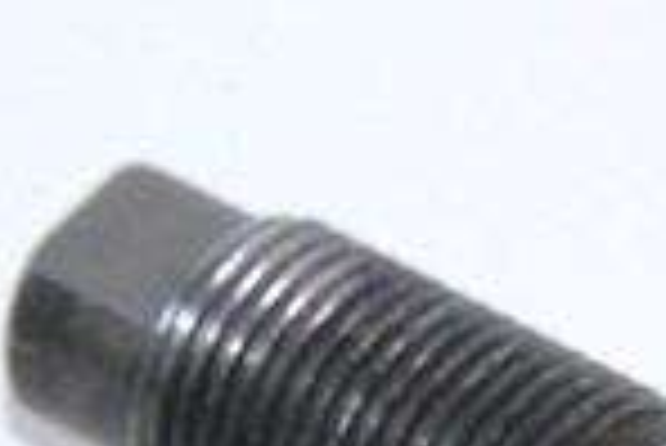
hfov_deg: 1.7
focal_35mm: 1217
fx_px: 22536
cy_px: 674
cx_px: 950
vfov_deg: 1.1
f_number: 16
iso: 1600
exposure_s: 1/250
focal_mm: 300
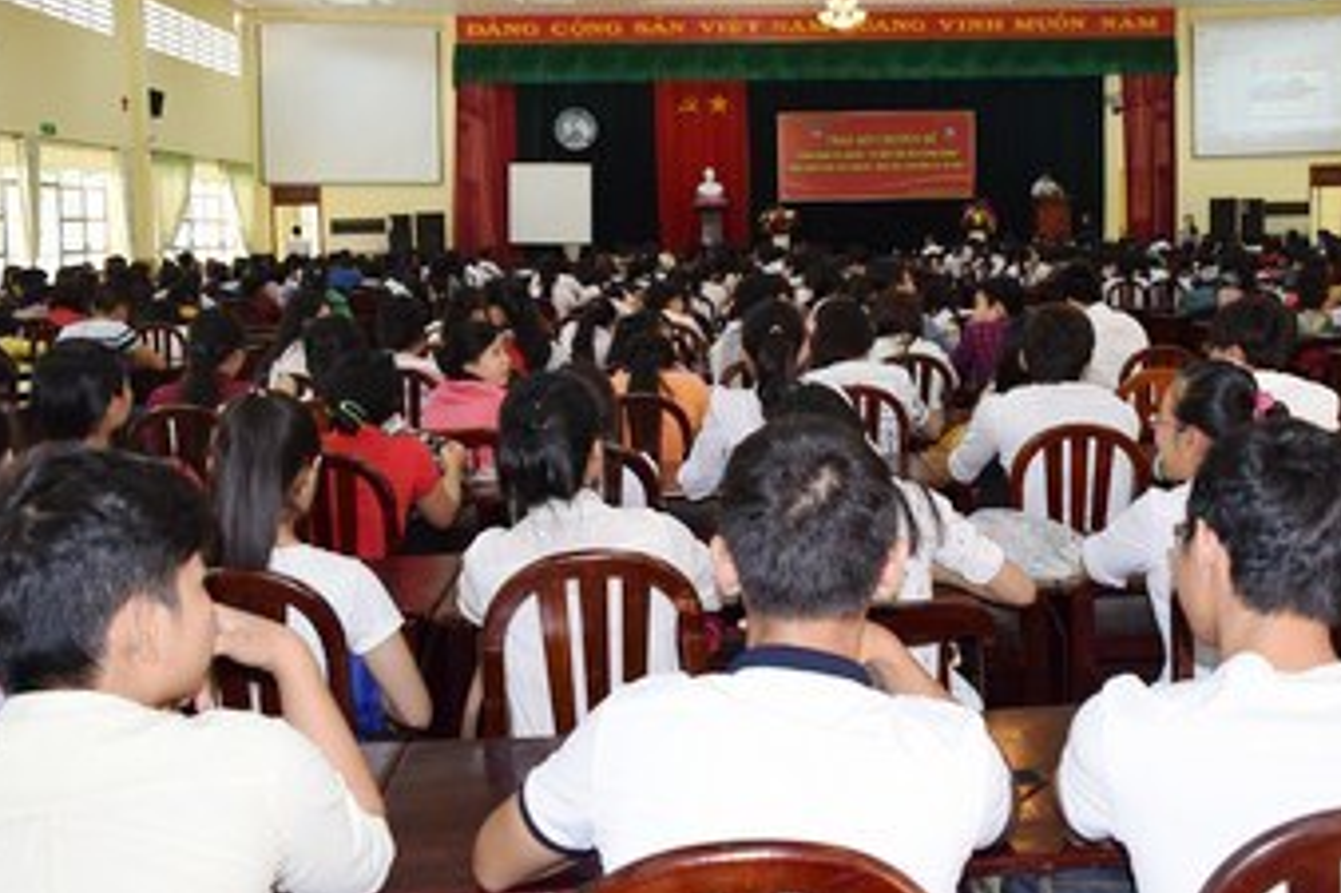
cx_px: 805
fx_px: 1340
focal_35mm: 36
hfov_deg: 52.8
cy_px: 310
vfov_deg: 36.5
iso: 1600
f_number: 5.6
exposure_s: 1/125
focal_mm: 18
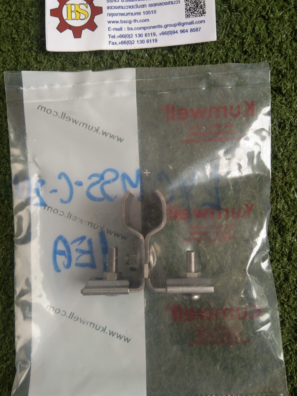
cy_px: 198
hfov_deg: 38.7
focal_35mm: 37
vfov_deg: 50.1
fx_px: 423
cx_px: 145
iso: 111
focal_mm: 3.65
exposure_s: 1/100
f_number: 2.2
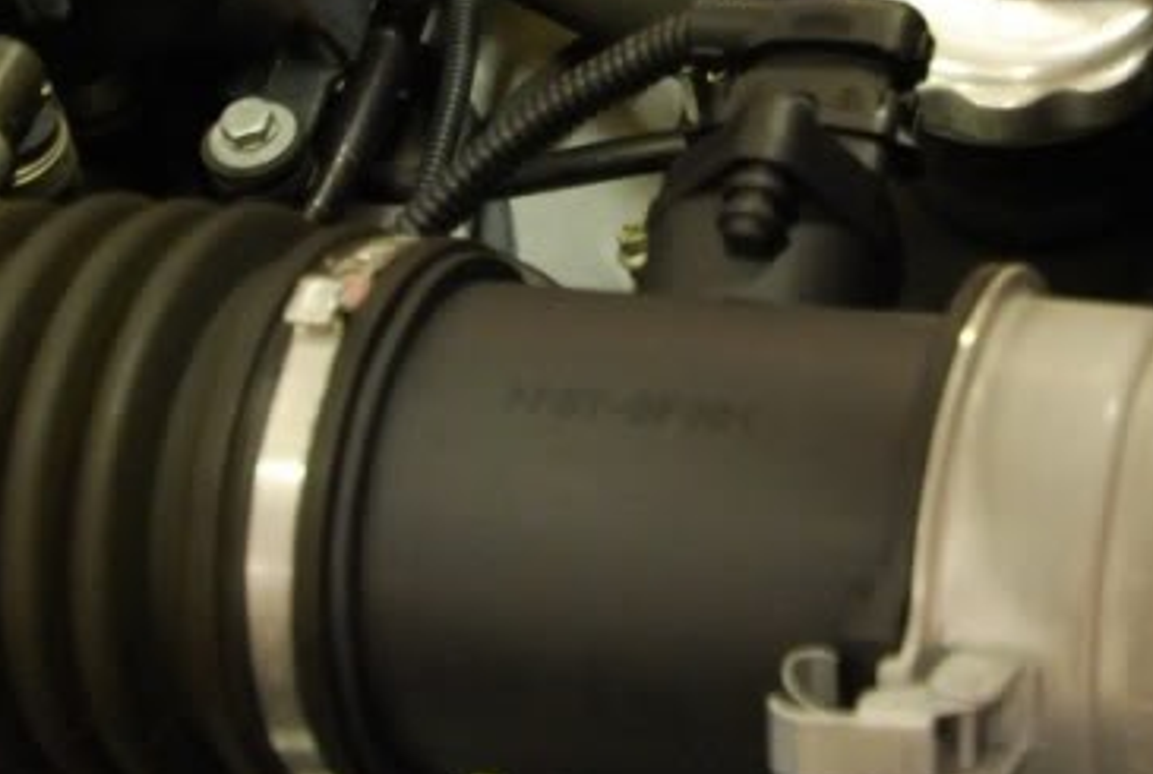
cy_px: -43
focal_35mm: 101
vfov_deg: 13.4
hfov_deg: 19.9
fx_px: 3241
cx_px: 951
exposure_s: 1/10
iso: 800
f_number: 4.5
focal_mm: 24
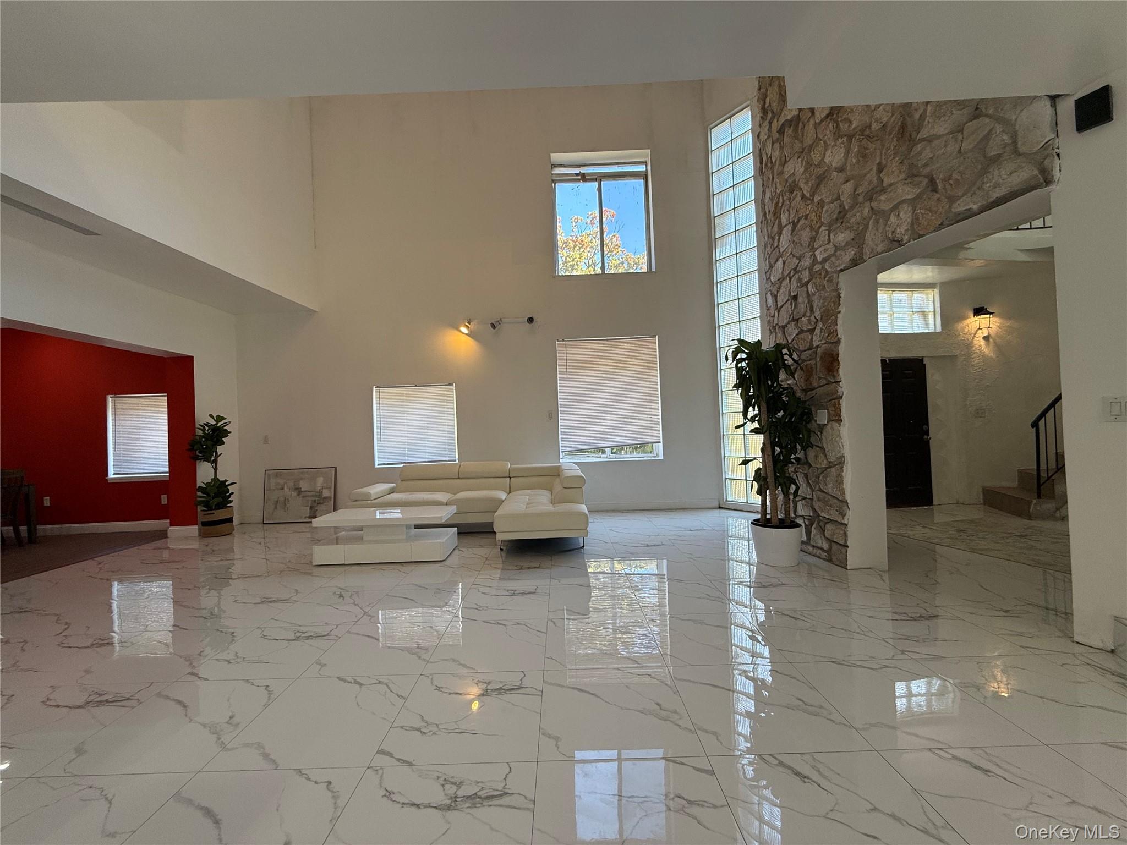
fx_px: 456
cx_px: 564
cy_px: 422
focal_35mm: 14
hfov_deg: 102.1
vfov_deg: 85.7
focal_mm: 2.22
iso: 80
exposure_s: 1/120
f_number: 2.2
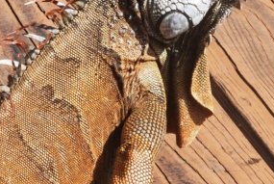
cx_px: 54
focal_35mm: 512
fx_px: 3901
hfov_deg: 4.0
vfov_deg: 2.7
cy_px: 144
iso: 400
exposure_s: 1/160
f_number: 16
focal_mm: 95
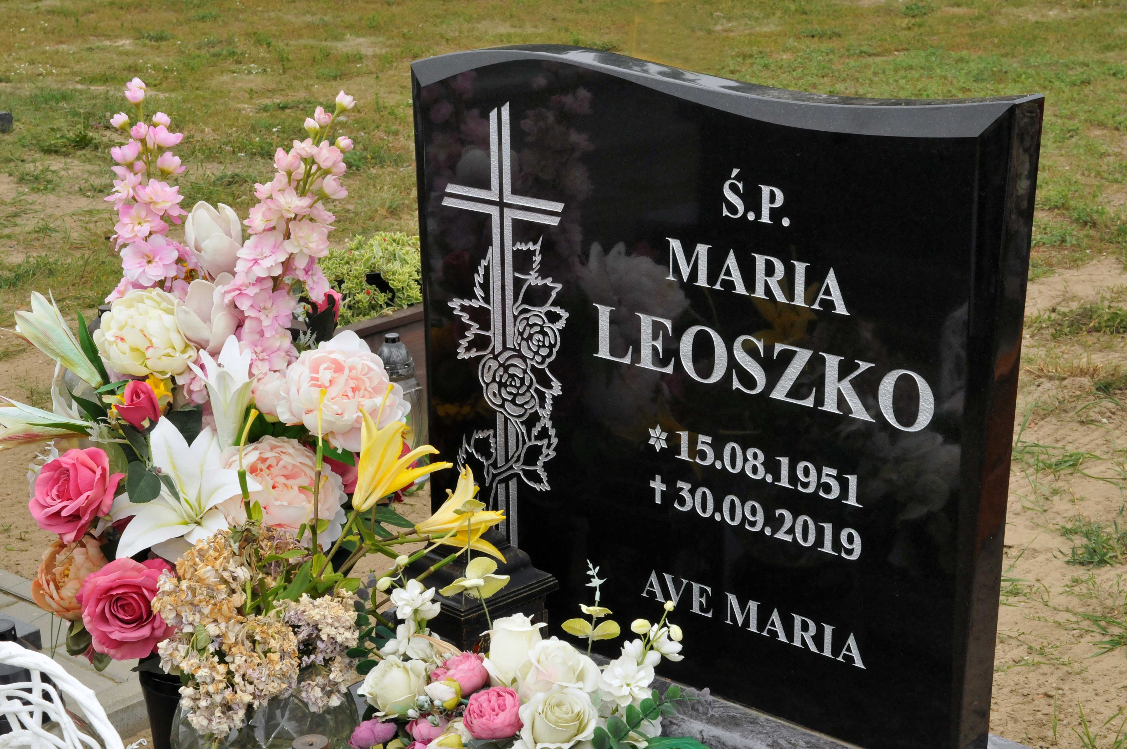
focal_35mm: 66
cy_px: 374
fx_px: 2064
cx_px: 564
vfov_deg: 20.6
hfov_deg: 30.5
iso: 800
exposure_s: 1/200
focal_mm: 44
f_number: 14
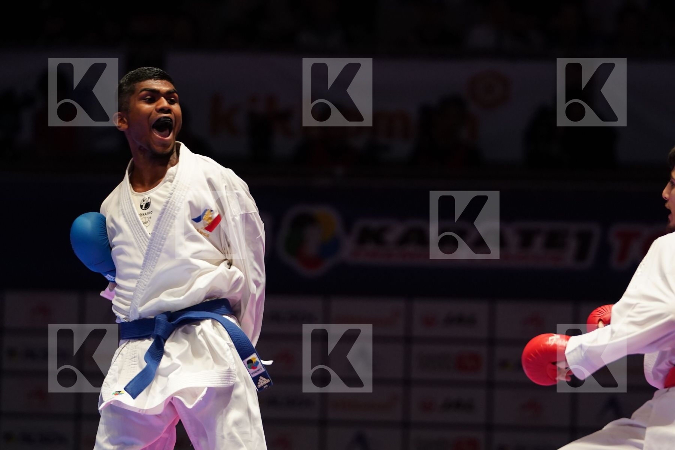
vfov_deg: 6.3
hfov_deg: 9.4
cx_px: 338
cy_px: 225
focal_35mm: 219
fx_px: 4106
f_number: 2.8
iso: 2000
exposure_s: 1/1000
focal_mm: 146
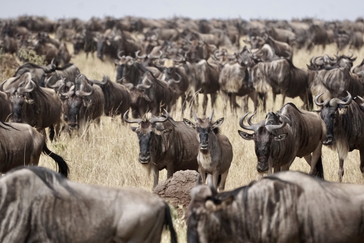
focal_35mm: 600
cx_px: 182
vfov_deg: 2.3
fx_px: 6071
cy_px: 122
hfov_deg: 3.4
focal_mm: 400
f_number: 6.3
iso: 1600
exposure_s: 1/3200
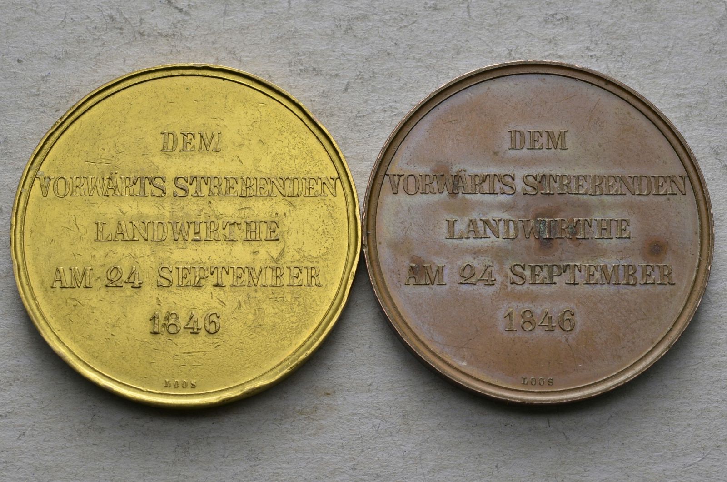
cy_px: 241
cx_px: 364
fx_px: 1572
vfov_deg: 17.4
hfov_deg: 26.0
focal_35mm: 78
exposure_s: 1/250
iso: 400
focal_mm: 52
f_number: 14
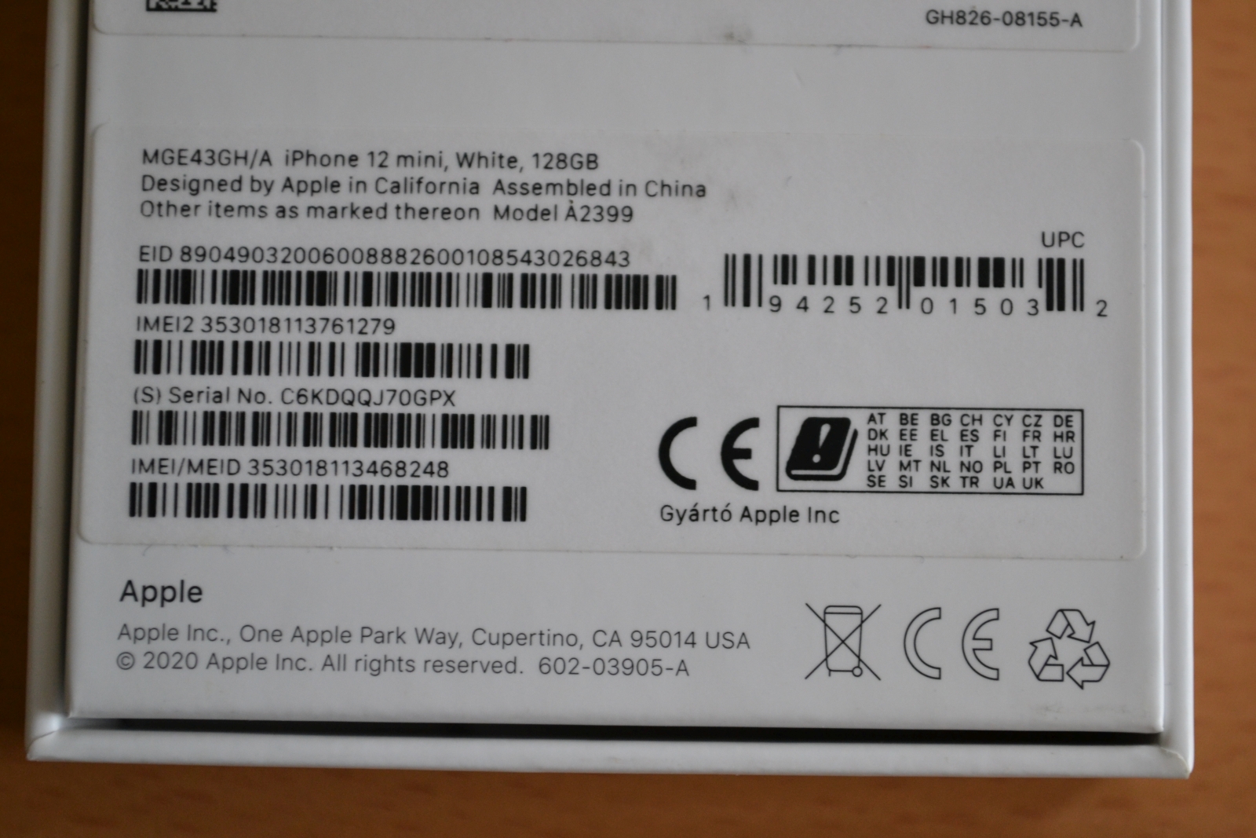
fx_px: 2878
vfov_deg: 16.6
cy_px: 419
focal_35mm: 82
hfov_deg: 24.6
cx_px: 628
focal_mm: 55
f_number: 5.6
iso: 800
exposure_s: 1/60
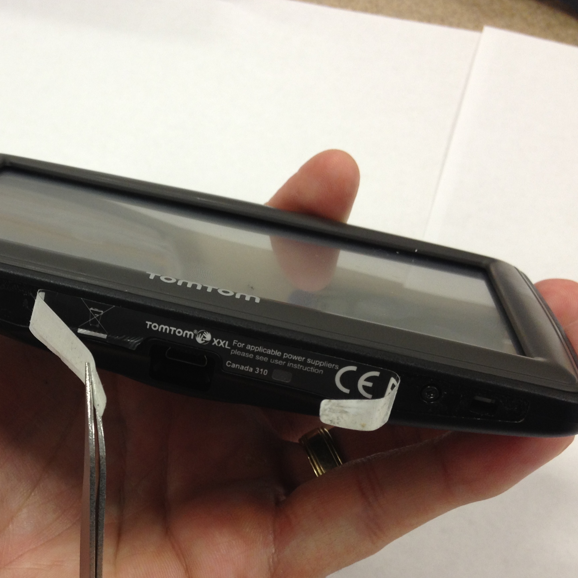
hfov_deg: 28.9
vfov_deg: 29.3
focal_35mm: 58
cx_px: 109
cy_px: 400
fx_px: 1096
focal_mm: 4.28
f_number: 2.4
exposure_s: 1/20
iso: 64
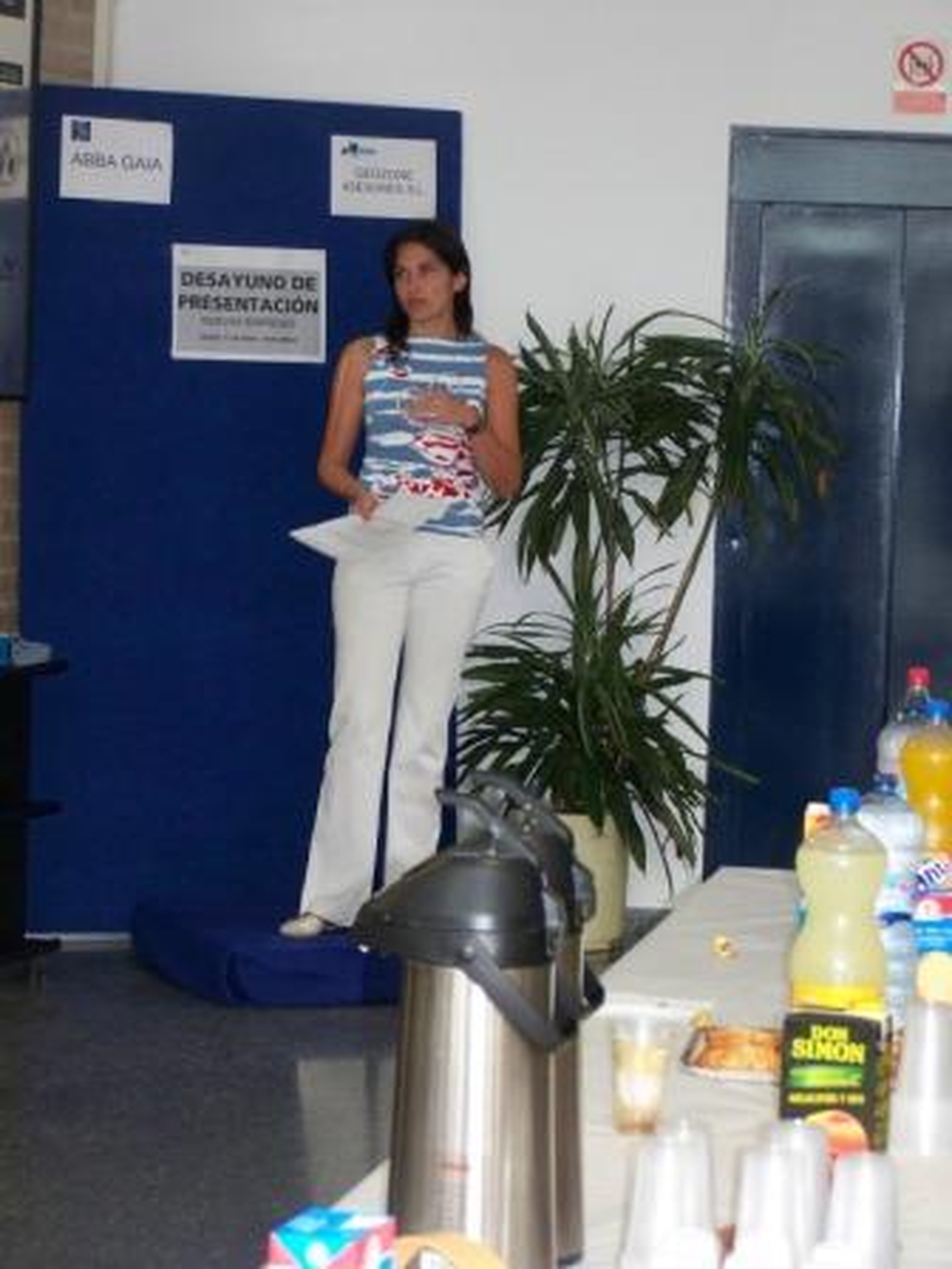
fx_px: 4070
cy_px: 634
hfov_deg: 13.3
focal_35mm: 111
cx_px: 476
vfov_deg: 17.7
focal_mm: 18.5
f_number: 3.2
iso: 250
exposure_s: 1/50
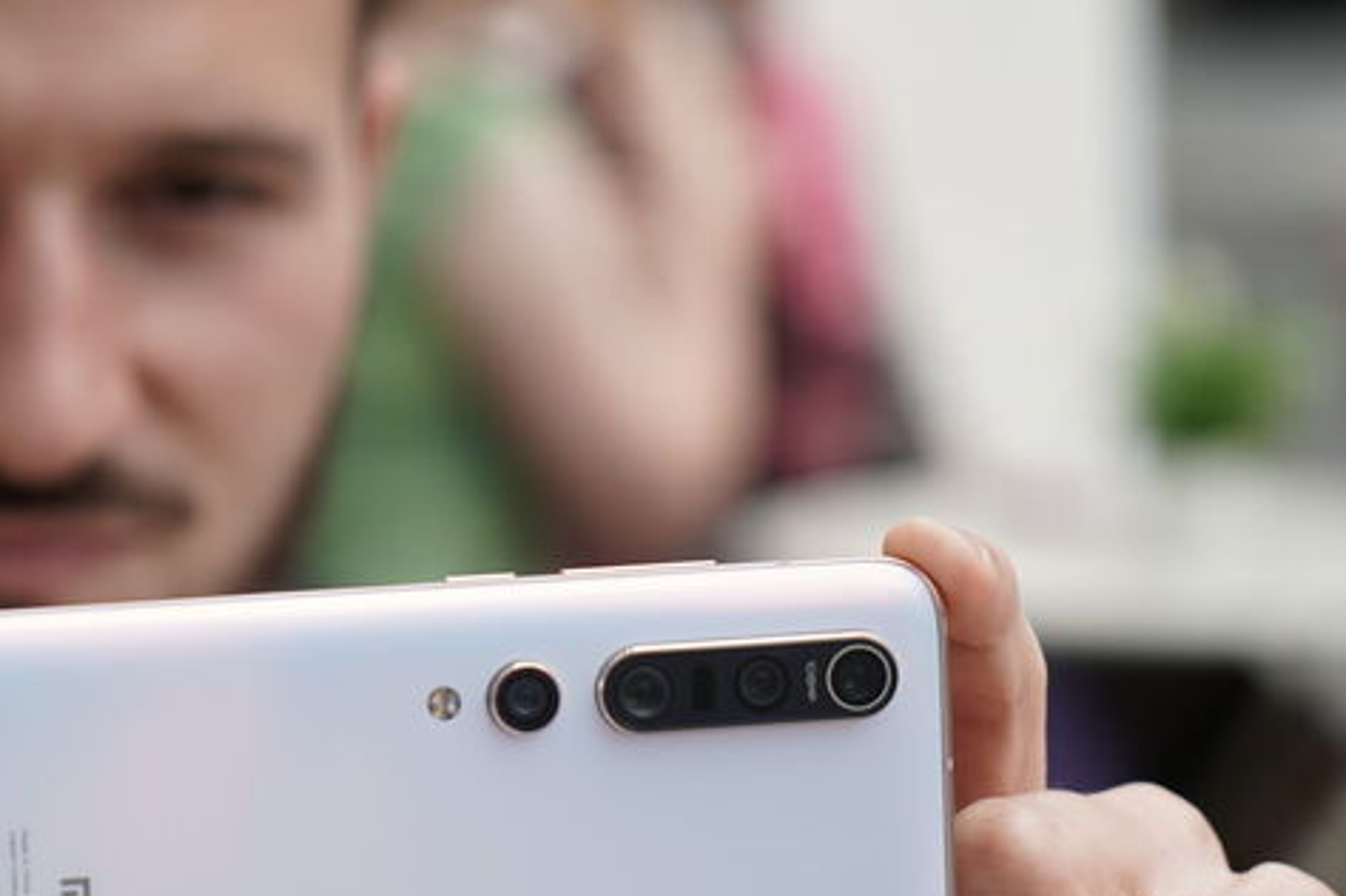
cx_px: 387
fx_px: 5307
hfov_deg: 14.4
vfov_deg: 9.6
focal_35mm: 142
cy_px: 594
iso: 100
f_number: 4
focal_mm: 70
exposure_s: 1/200
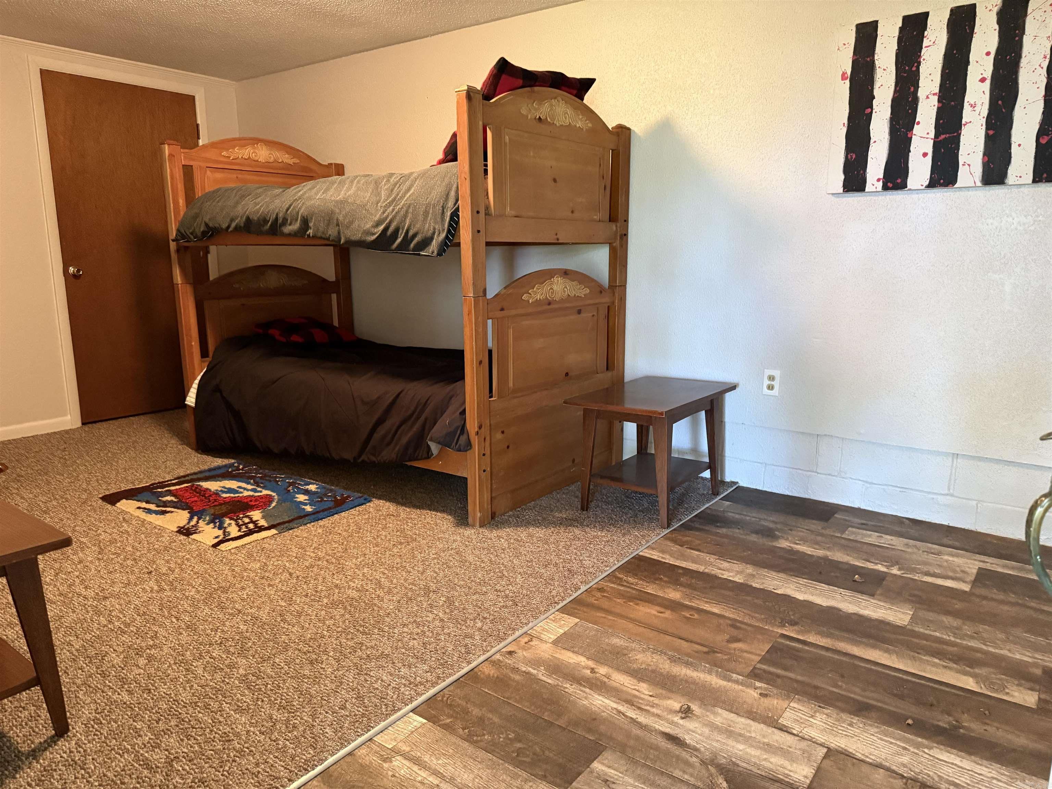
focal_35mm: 24
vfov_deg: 56.8
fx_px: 729
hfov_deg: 71.6
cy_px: 394
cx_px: 526
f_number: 1.78
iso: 800
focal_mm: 6.76
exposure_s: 1/60
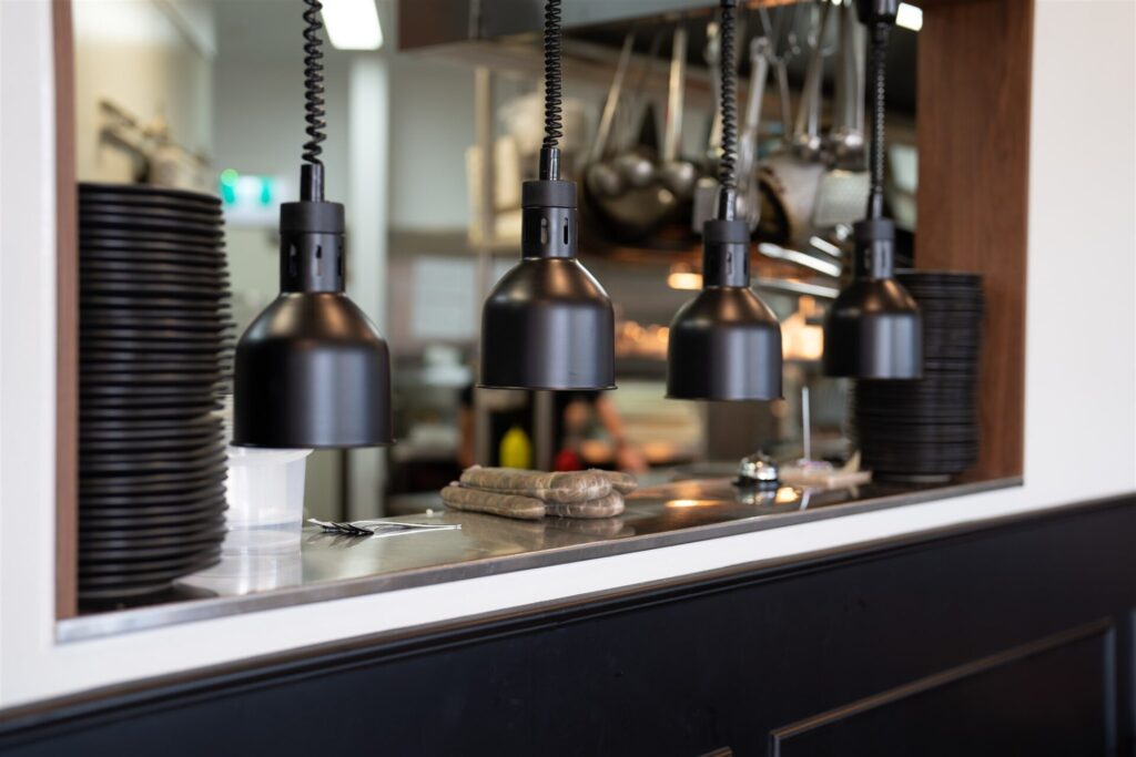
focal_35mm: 50
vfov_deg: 27.0
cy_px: 378
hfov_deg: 39.6
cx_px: 568
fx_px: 1578
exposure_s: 1/80
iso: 100
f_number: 1.8
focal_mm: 50
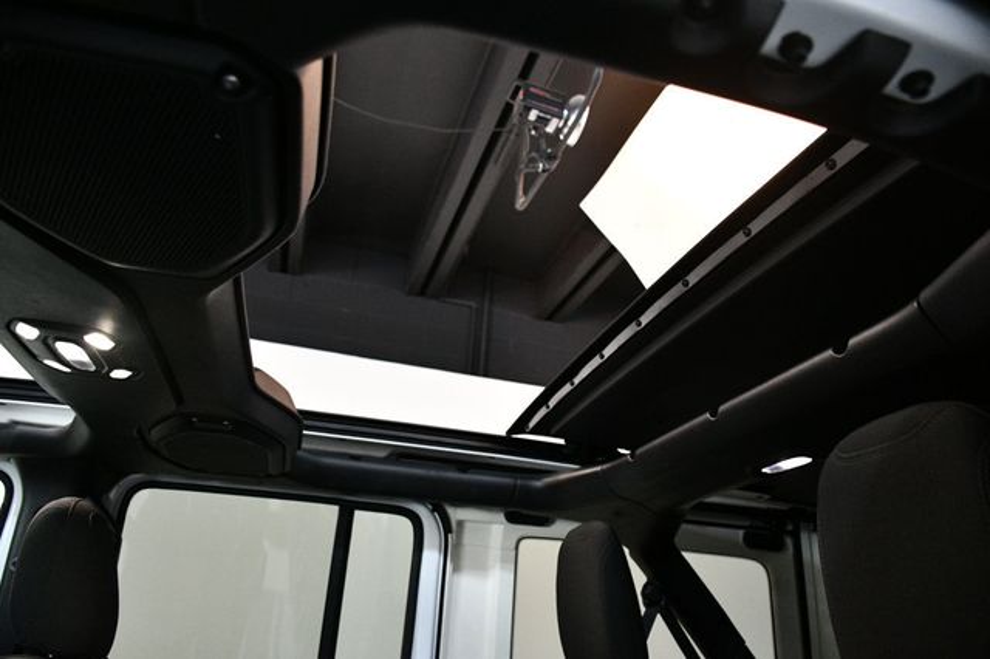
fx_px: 742
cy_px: 330
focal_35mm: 27
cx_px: 495
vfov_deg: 47.9
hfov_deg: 67.4
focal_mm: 18
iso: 2800
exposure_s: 1/125
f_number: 3.5
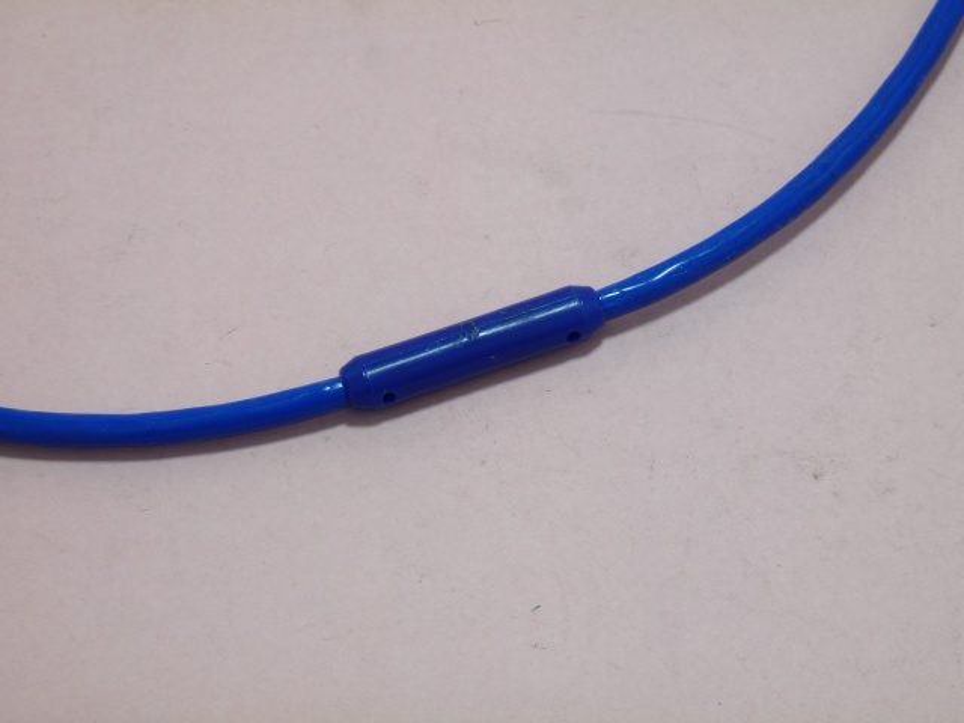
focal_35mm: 142
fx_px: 3954
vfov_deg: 10.4
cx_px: 482
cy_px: 362
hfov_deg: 13.9
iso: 125
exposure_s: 1/50
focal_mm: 25.2
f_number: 3.6
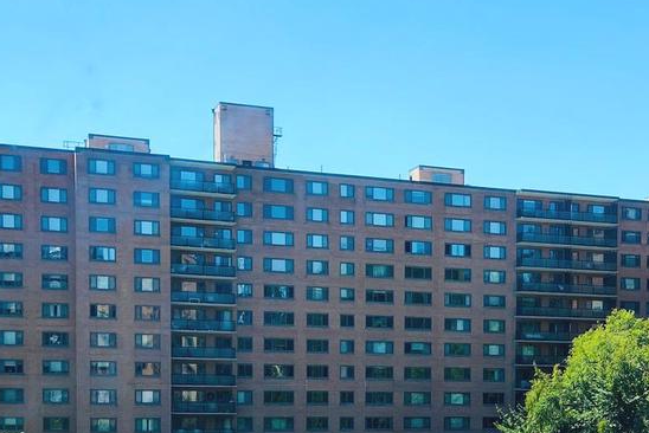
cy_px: 434
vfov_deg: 18.7
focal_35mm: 71
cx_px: 635
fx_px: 1281
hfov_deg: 27.0
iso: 32
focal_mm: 4.25
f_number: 1.8
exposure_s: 1/1193
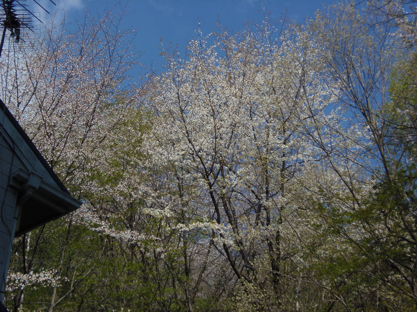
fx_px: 759
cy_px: 156
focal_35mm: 63
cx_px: 208
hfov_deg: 30.7
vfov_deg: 23.3
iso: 64
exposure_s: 1/800
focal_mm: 11.7
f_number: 4
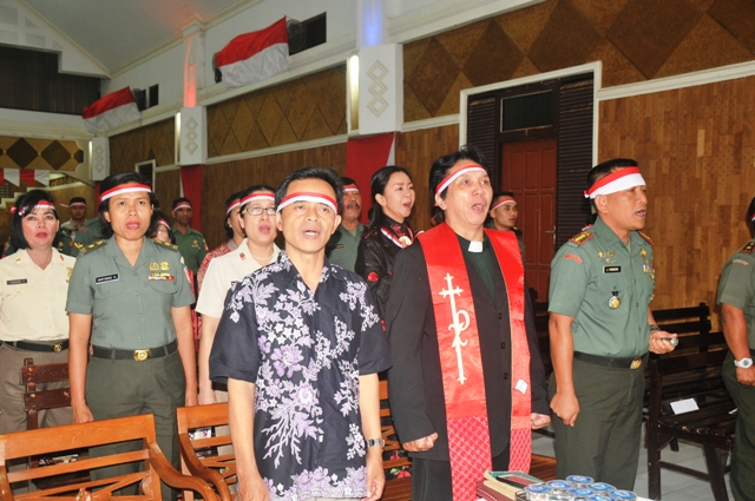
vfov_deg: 35.4
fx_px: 785
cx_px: 378
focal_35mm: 38
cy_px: 250
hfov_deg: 51.3
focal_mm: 25
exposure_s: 1/25
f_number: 5
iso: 400
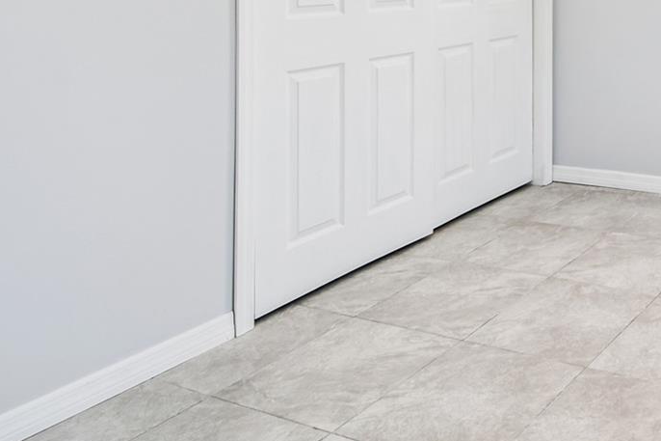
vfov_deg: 32.7
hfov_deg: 42.8
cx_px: 724
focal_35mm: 35
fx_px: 642
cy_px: -57
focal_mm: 10
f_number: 7.1
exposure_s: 1/10
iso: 100
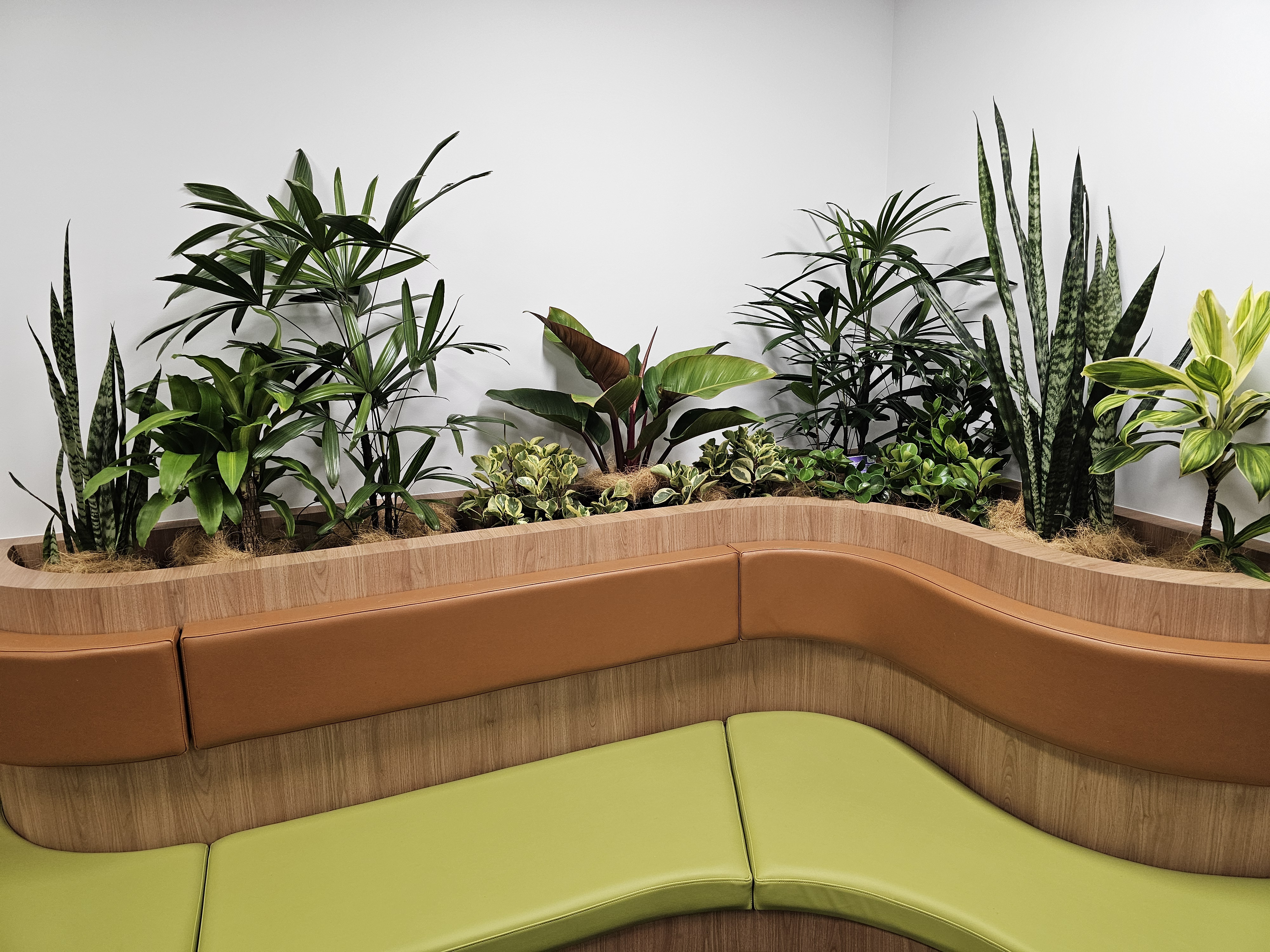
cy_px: 476
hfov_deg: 73.9
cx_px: 635
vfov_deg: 58.9
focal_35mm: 23
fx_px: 844
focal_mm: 6.3
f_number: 1.7
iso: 200
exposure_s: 1/100
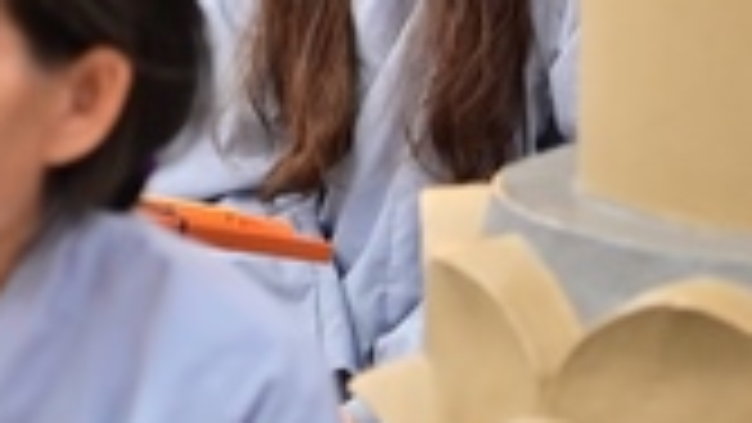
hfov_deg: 4.4
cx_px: 367
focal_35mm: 490
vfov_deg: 2.5
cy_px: -68
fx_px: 9772
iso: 1600
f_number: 4
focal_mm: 120
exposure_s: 1/50
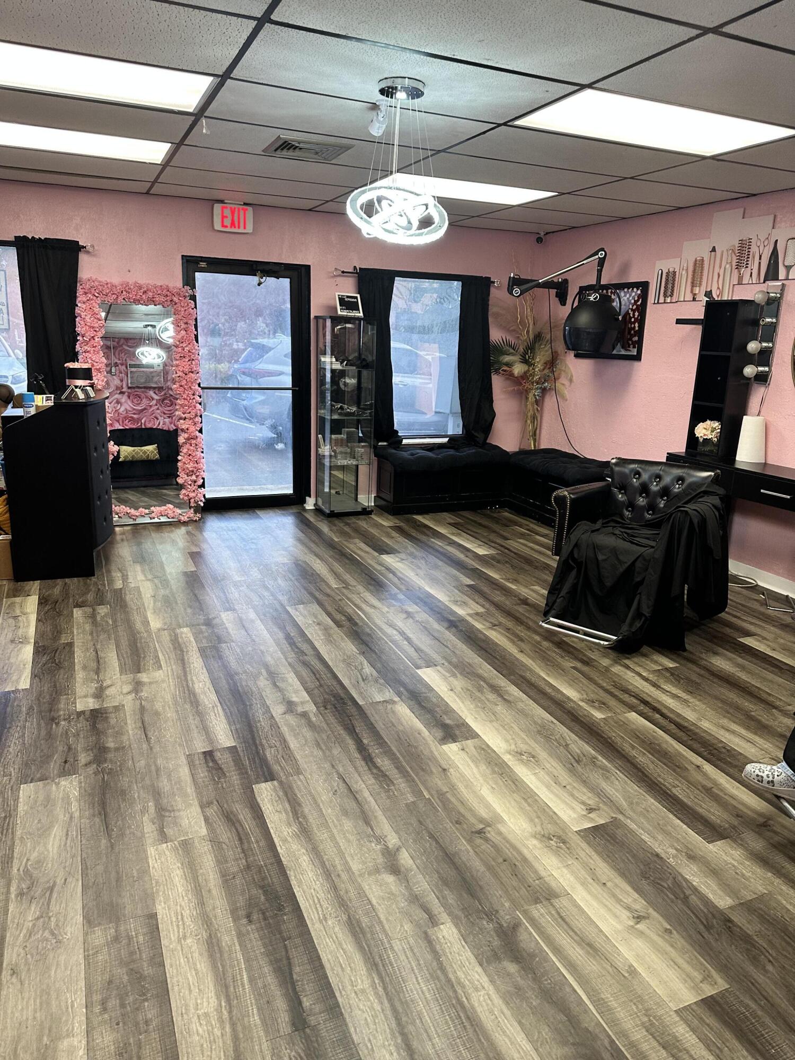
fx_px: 735
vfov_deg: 71.6
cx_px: 398
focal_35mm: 24
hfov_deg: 56.8
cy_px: 530
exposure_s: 1/120
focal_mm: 6.86
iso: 160
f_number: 1.78
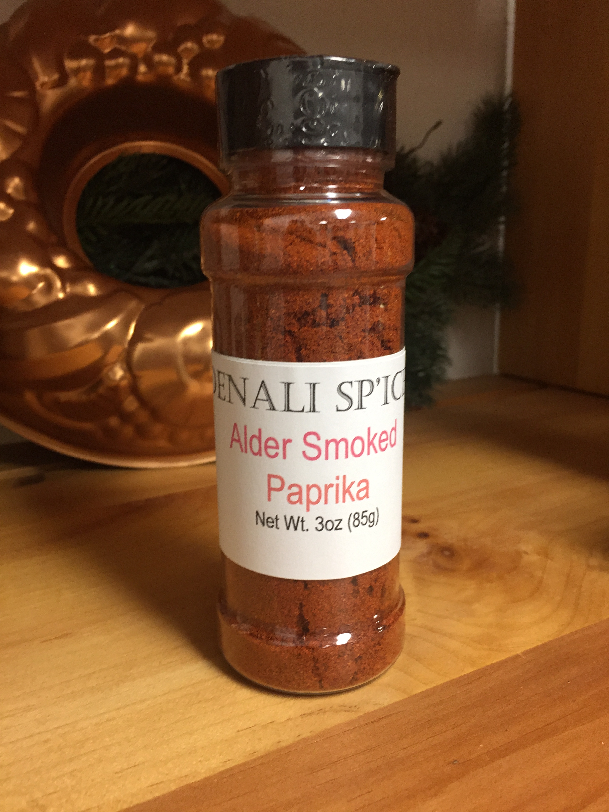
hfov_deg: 48.2
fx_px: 680
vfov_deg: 61.7
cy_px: 406
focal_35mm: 29
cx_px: 304
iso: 200
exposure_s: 1/30
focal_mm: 4.15
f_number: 2.2
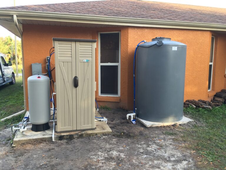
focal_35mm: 29
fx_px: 189
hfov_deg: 61.7
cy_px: 85
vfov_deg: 48.2
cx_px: 113
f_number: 2.2
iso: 25
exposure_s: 1/60
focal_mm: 4.15
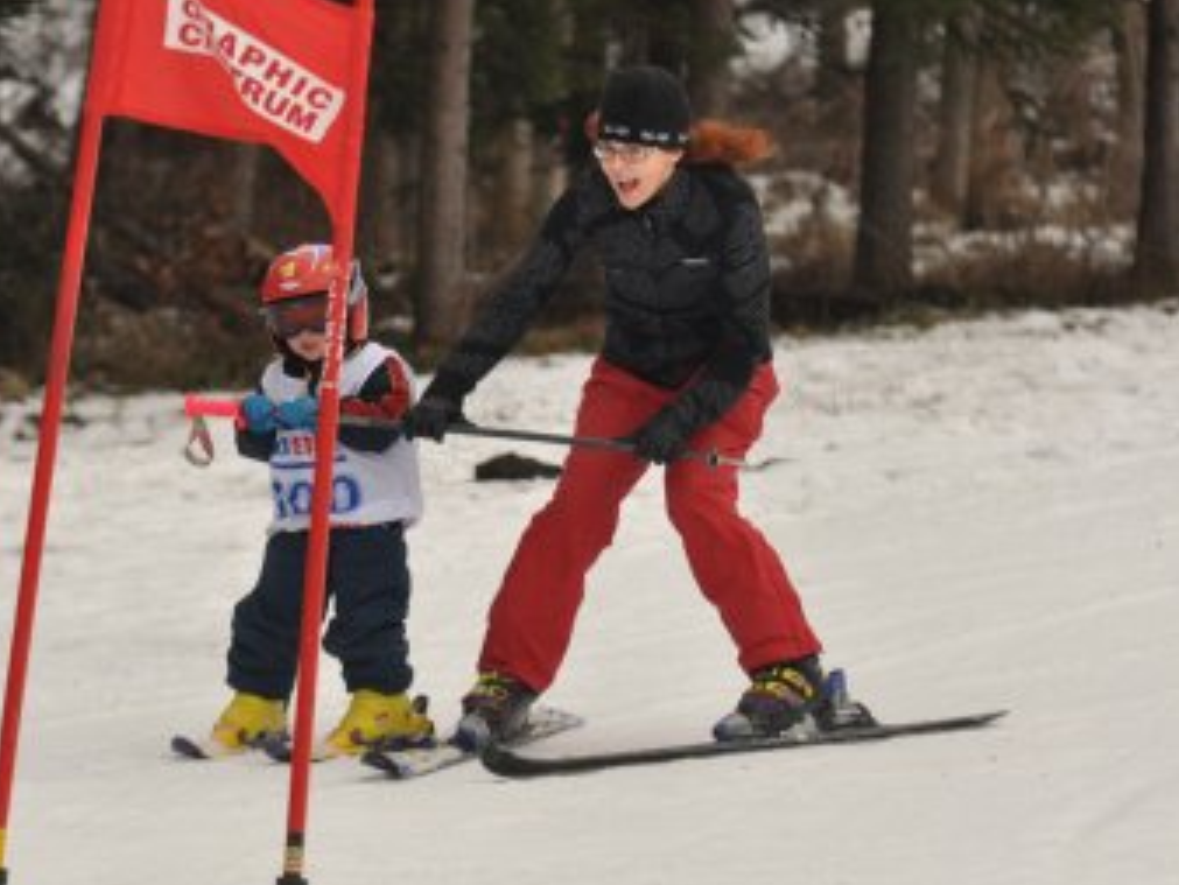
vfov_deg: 4.0
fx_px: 12811
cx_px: 224
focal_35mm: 376
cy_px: 460
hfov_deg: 5.3
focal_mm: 160
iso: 640
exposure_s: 1/2500
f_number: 5
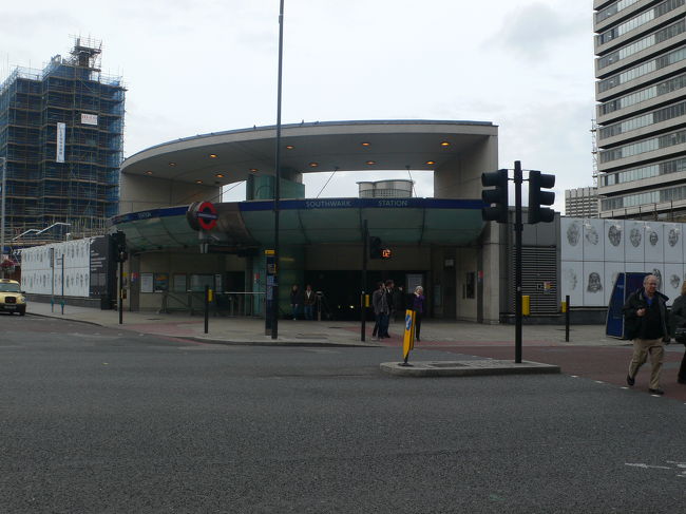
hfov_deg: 54.0
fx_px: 674
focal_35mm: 34
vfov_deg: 41.8
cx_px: 343
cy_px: 257
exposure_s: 1/320
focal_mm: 6.3
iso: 80
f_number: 4
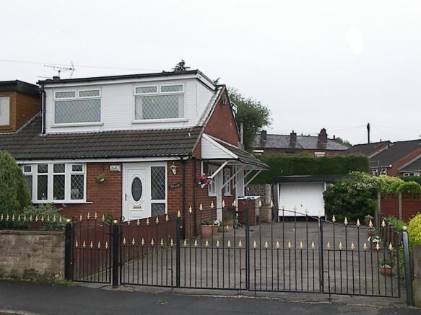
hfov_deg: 37.5
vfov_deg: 28.6
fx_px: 620
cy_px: 158
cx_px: 210
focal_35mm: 51
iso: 400
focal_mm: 10.7
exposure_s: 1/800
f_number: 3.6
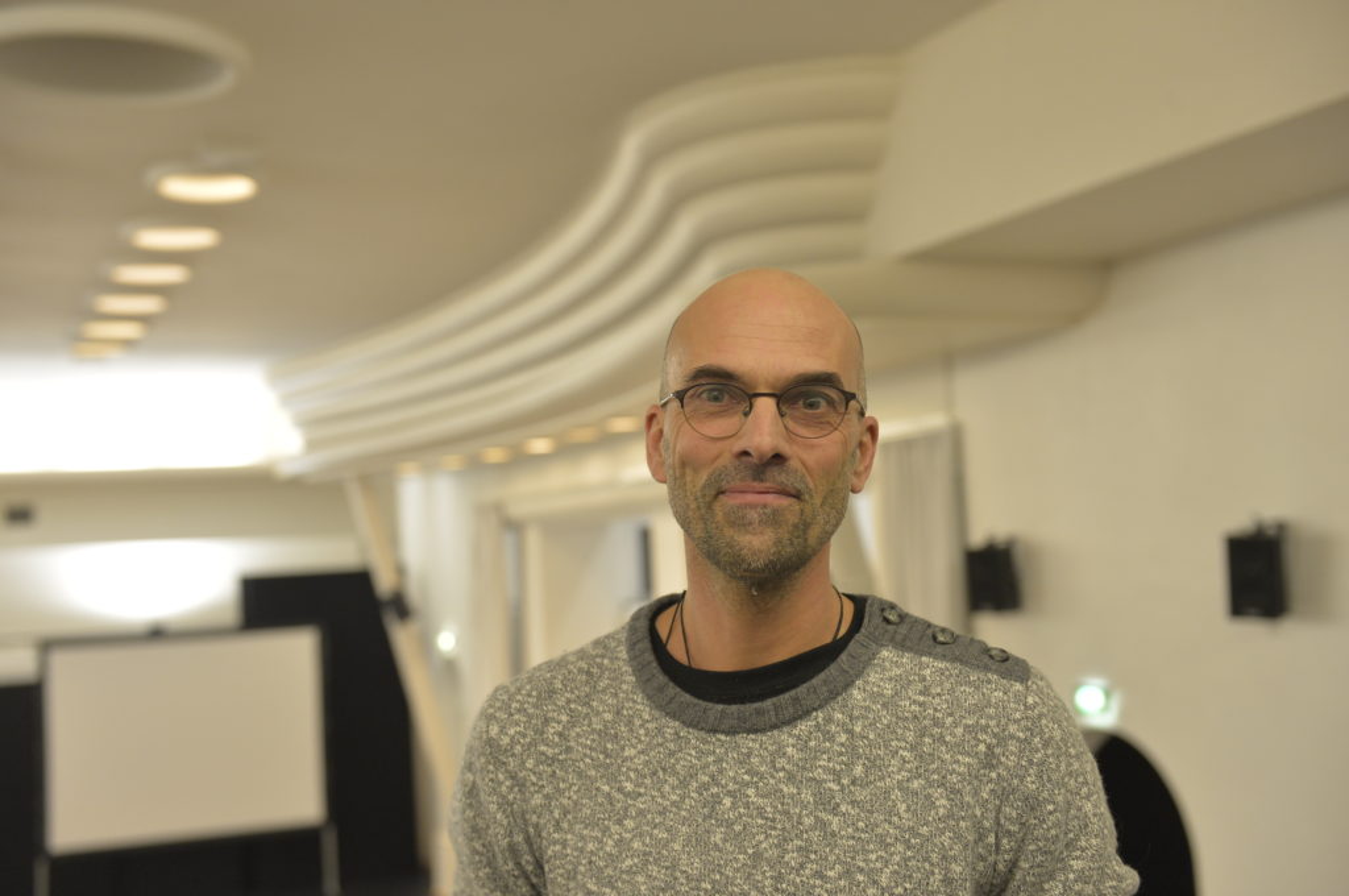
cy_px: 448
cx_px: 674
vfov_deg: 28.0
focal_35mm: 48
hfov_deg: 41.2
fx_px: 1796
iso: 2000
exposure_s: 1/50
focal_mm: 48
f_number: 3.5
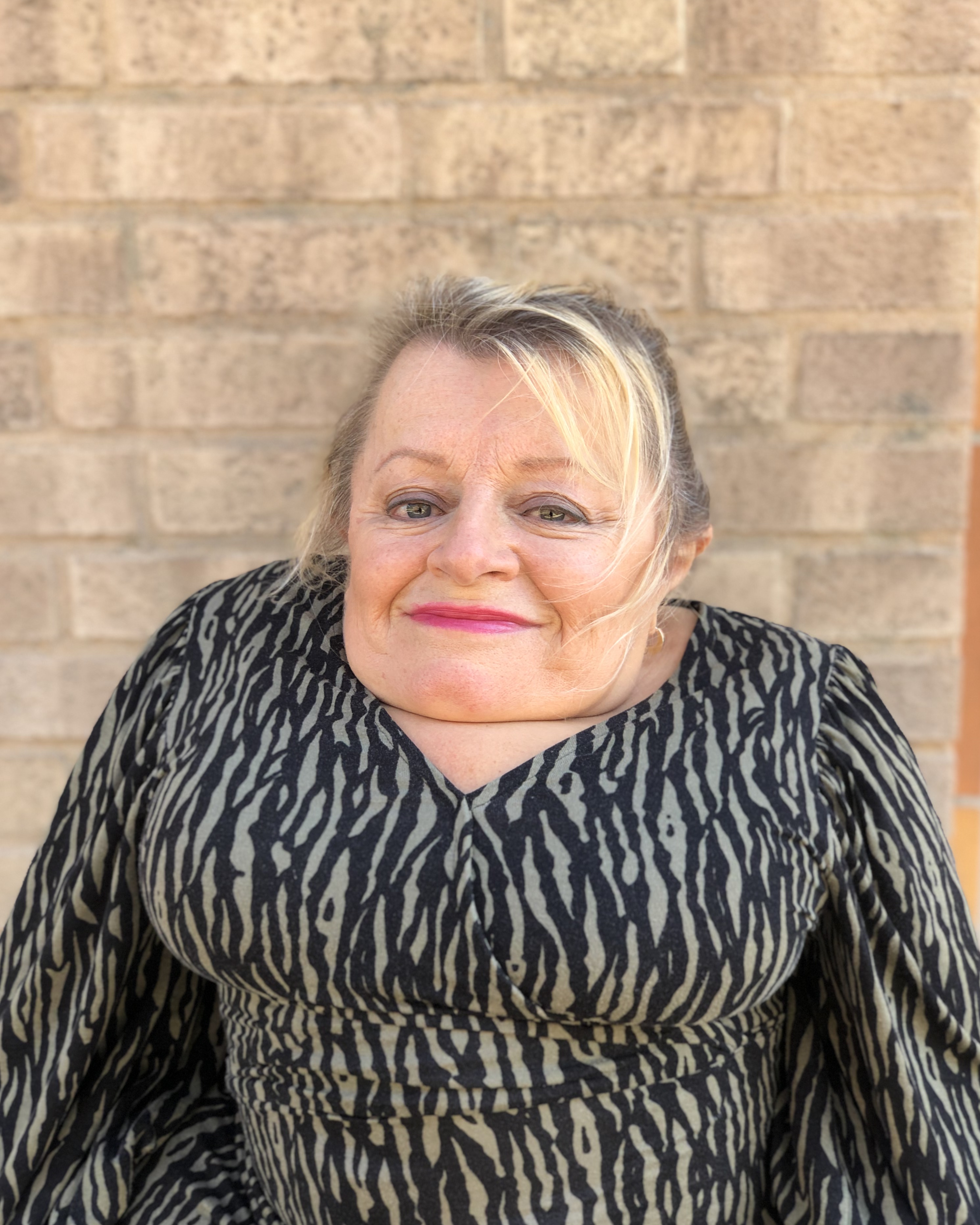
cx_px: 492
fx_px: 1994
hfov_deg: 27.6
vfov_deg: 34.1
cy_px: 618
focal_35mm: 55
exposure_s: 1/50
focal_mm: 6
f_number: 2.4
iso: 16
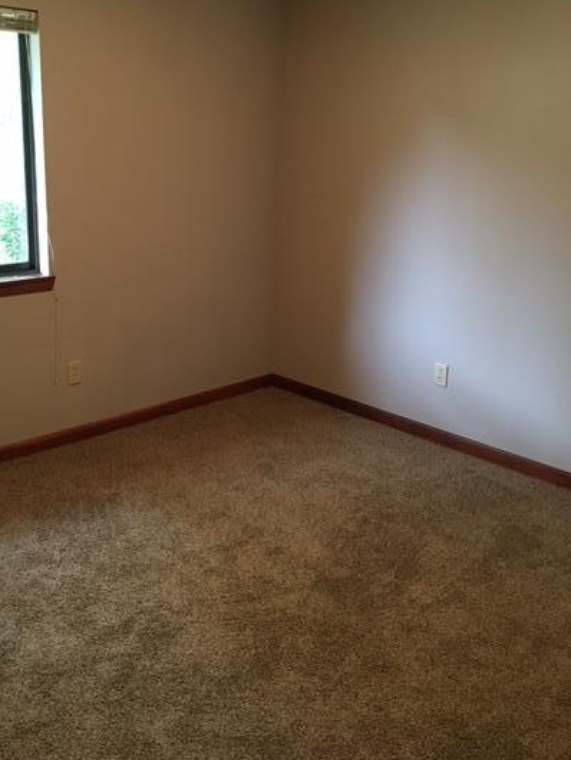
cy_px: 317
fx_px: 769
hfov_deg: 40.5
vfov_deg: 52.4
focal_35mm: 35
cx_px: 228
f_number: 2.2
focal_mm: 4.15
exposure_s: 1/15
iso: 64
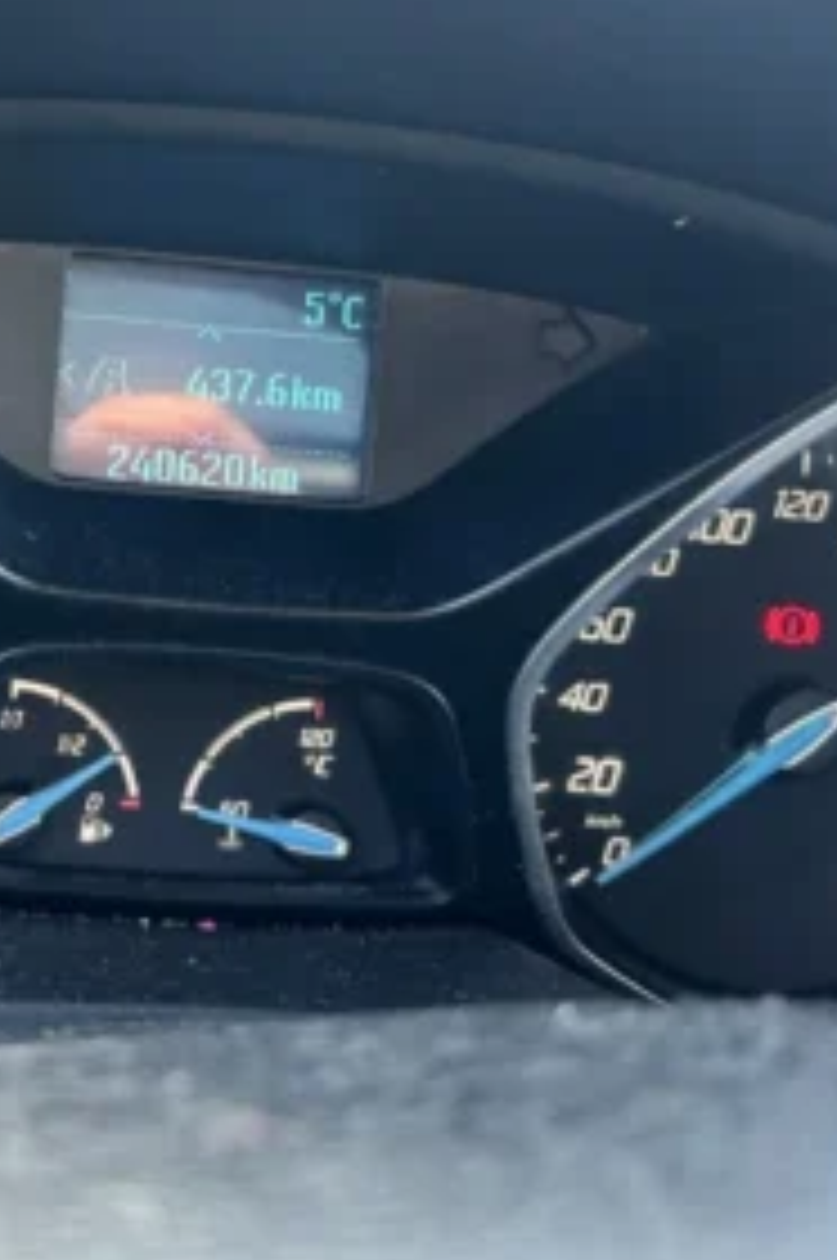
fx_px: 2028
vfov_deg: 34.4
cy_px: 490
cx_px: 126
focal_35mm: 58
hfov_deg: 22.9
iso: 100
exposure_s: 1/121
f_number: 1.5
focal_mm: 5.7
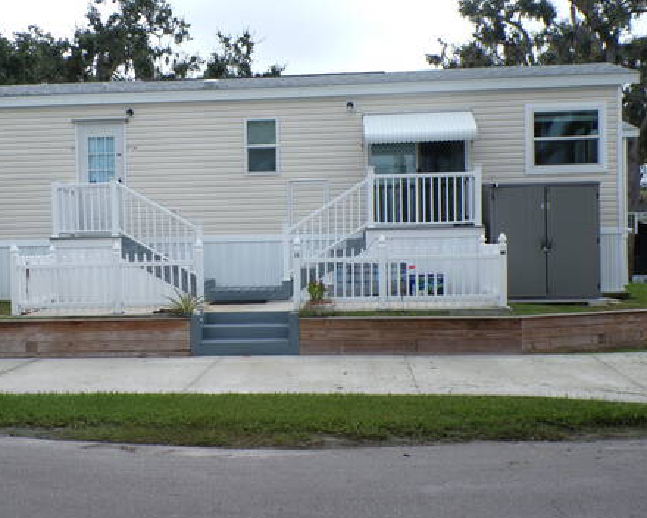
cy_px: 269
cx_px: 275
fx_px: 804
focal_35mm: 42
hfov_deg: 43.7
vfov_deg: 35.7
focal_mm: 6.6
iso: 100
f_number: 4.9
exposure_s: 1/280
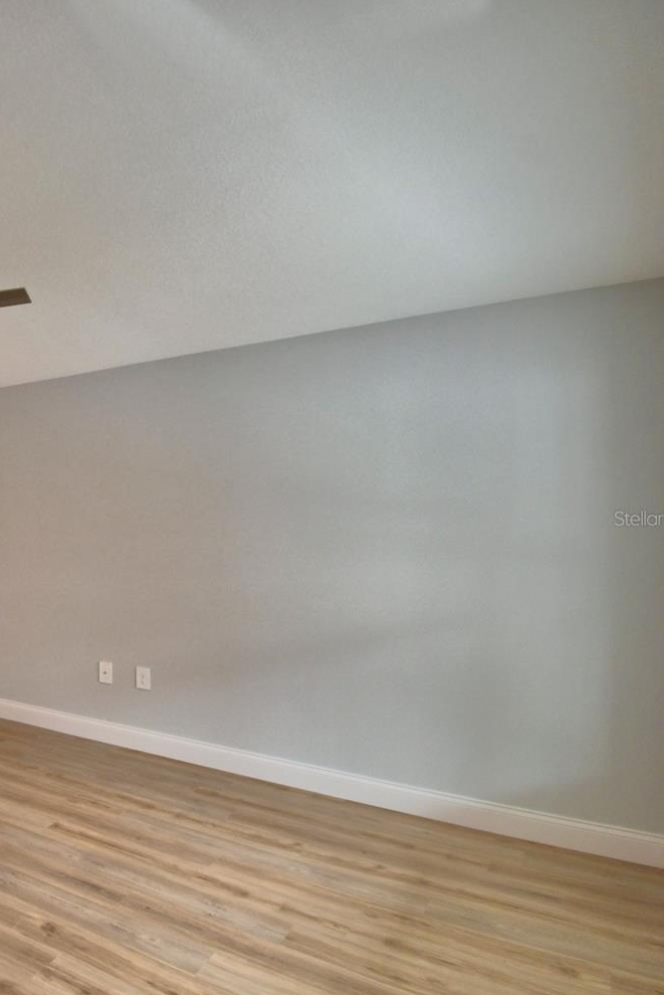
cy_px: 518
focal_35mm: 24
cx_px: -94
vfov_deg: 73.7
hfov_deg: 40.8
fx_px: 664
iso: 320
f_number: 4.5
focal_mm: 10
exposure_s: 1/125
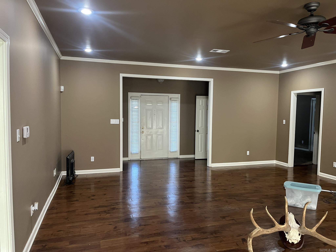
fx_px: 252
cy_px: 126
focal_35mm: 26
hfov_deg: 67.3
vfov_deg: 53.1
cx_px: 168
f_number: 1.6
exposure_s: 1/60
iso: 320
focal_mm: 5.1
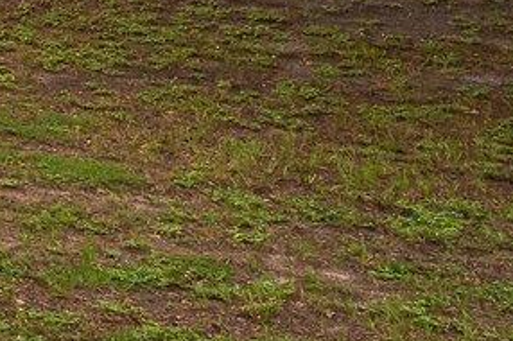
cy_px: -351
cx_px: -1039
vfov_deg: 7.6
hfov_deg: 9.4
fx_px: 2448
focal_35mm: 172
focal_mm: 24
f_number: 9
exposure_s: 1/200
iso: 250
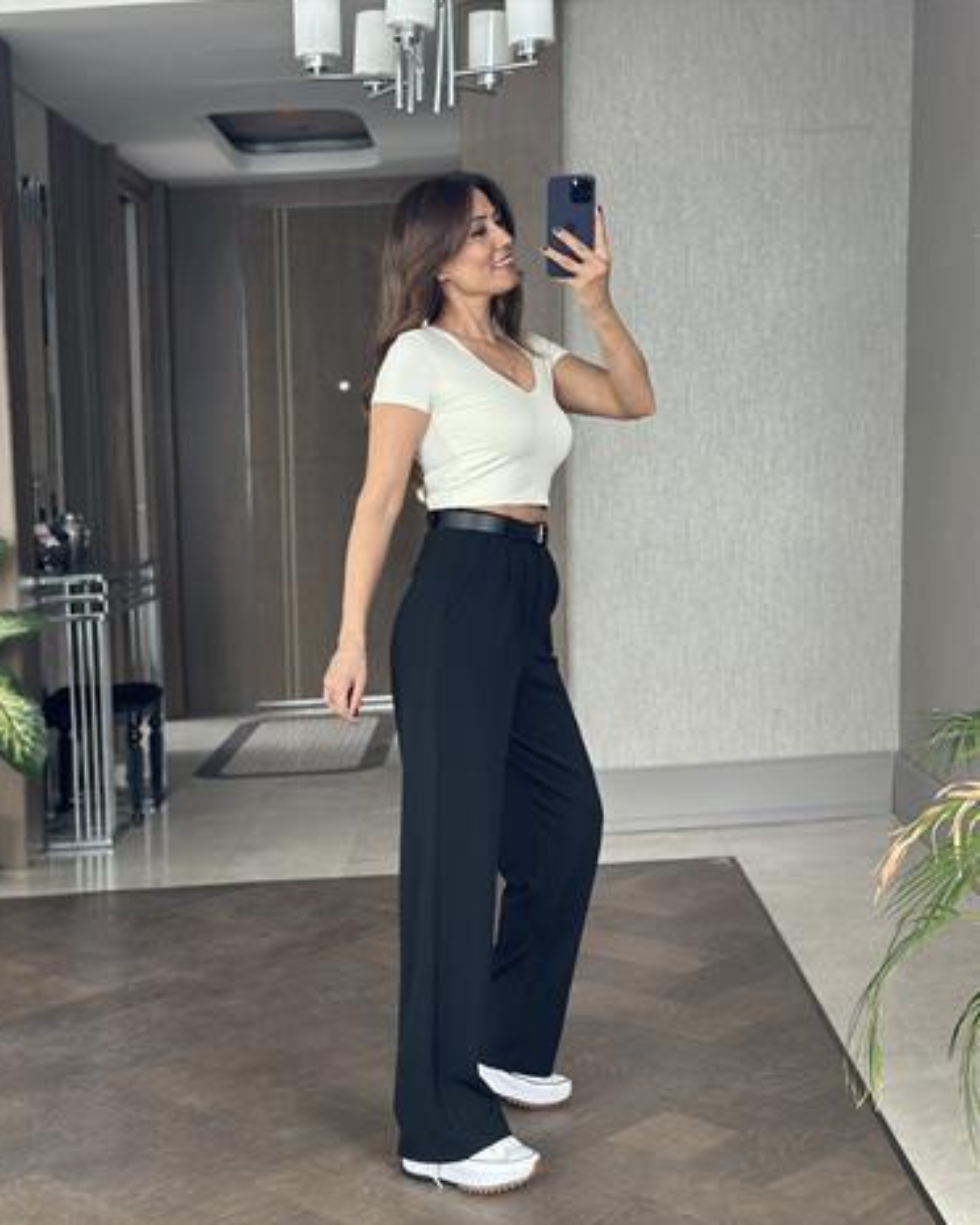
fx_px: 1849
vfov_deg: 36.6
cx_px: 482
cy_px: 659
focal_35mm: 51
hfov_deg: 29.7
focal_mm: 6.86
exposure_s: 1/88
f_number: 1.78
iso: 125
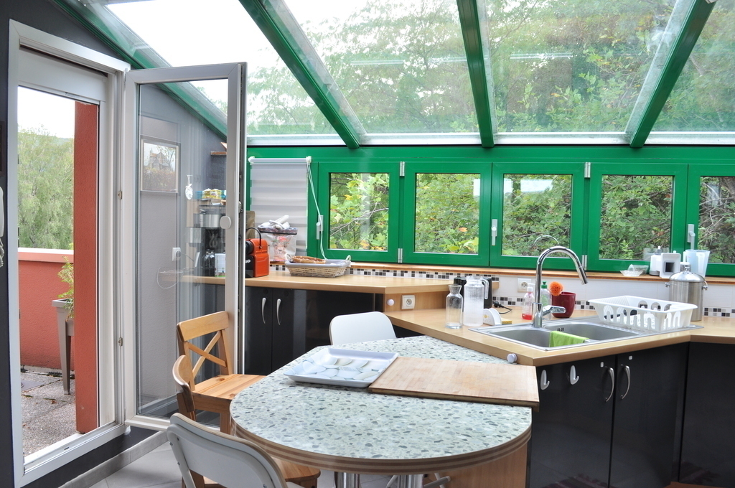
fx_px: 612
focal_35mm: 30
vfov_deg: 43.5
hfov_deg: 62.0
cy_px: 244
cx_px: 368
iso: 200
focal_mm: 20
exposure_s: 1/40
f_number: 8
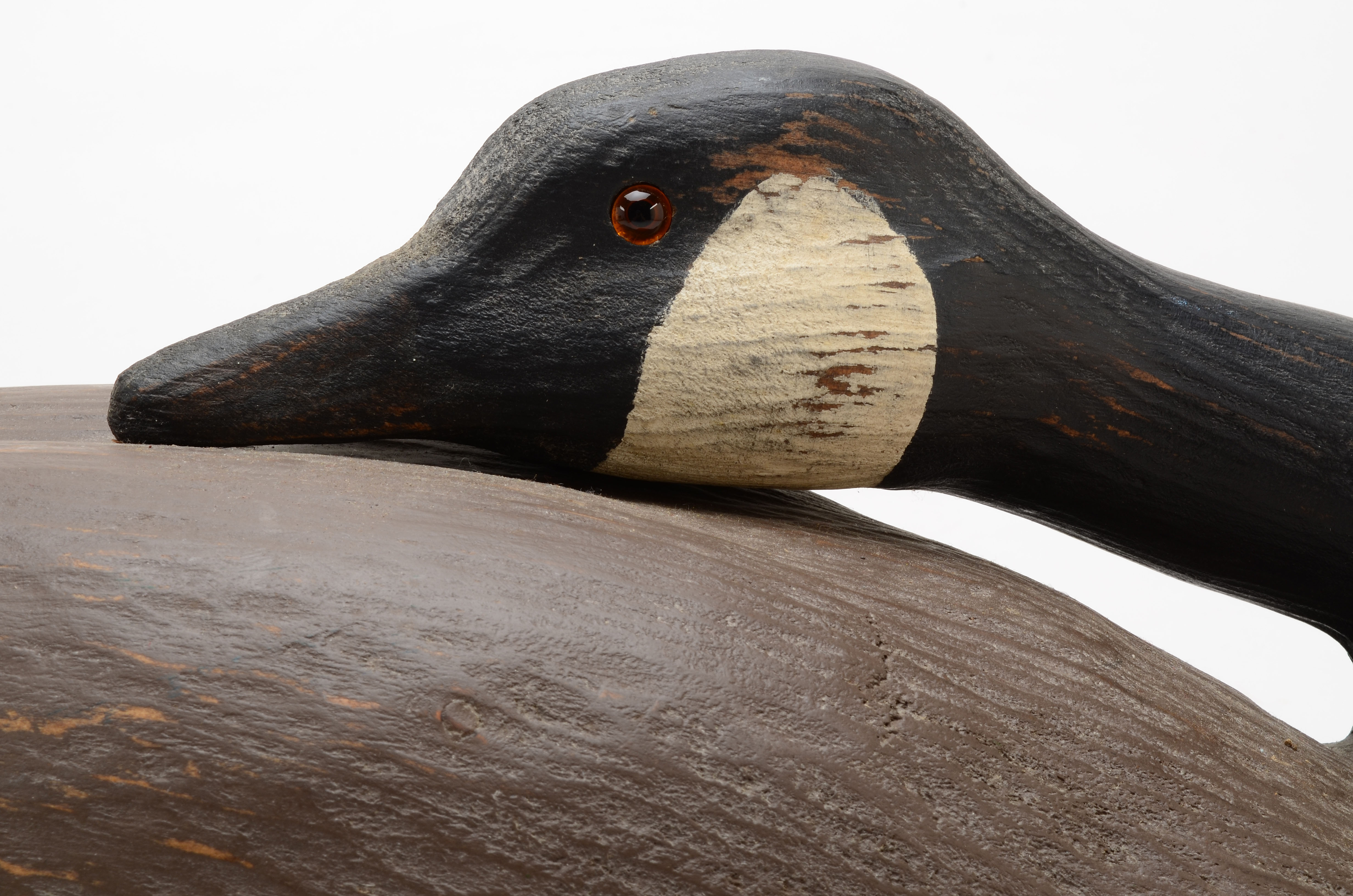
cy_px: 448
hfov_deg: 24.7
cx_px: 676
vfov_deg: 16.5
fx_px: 3094
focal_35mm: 82
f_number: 20
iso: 100
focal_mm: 55
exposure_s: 1/160
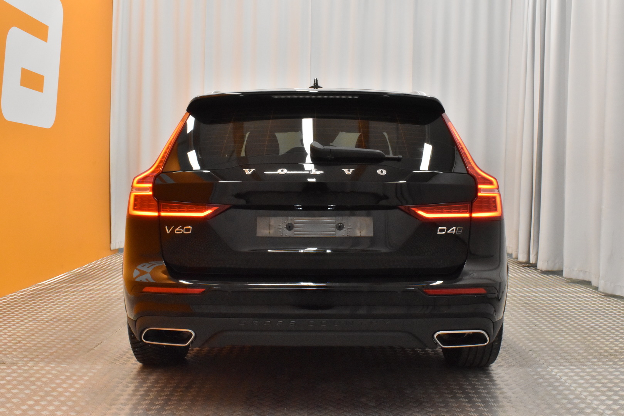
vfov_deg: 35.5
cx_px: 312
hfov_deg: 51.3
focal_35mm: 38
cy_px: 208
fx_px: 650
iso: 3200
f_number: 25
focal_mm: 25
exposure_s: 1/30
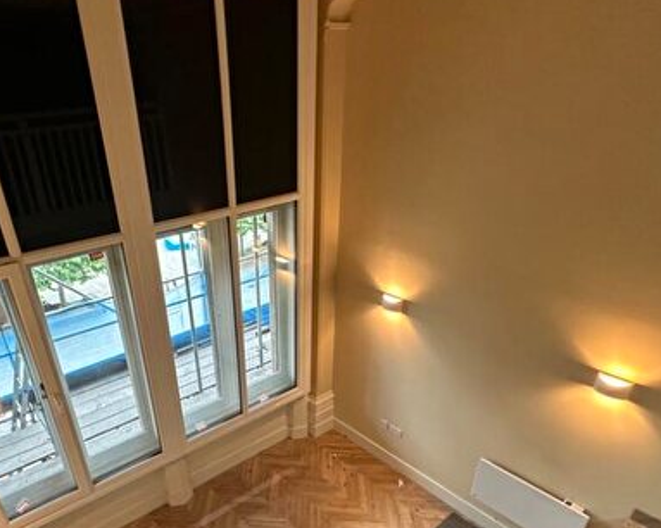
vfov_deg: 54.9
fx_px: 489
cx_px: 259
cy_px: 374
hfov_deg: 67.3
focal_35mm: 25
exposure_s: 1/100
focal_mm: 2.22
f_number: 2.2
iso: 250
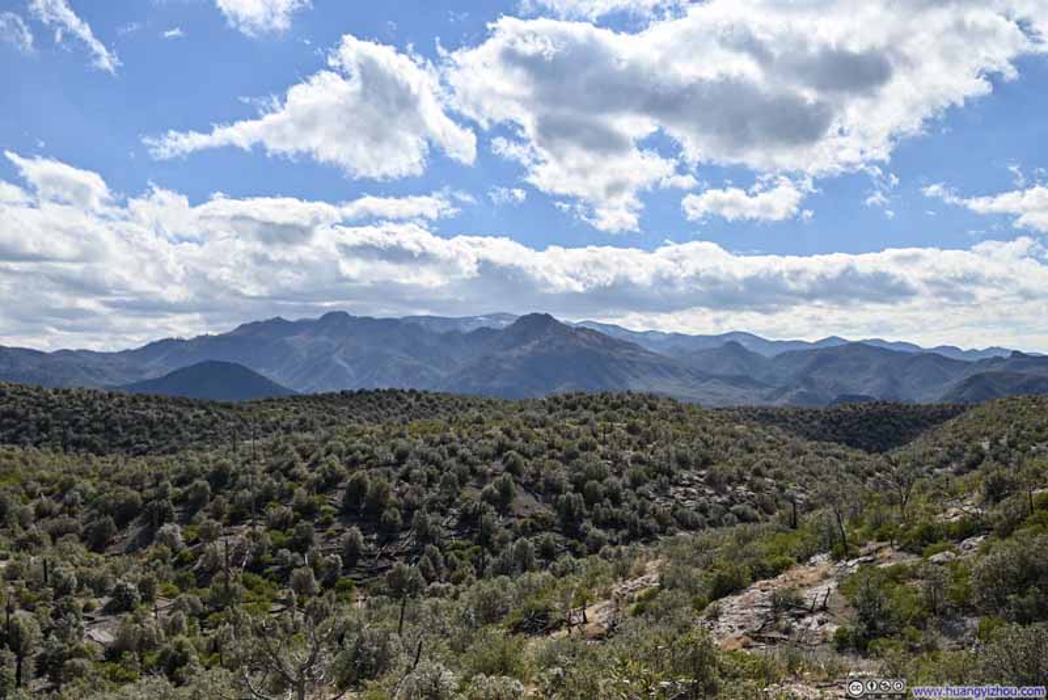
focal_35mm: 35
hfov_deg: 54.4
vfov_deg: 37.9
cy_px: 350
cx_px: 524
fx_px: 1019
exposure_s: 1/2000
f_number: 4.5
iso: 100
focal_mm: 35
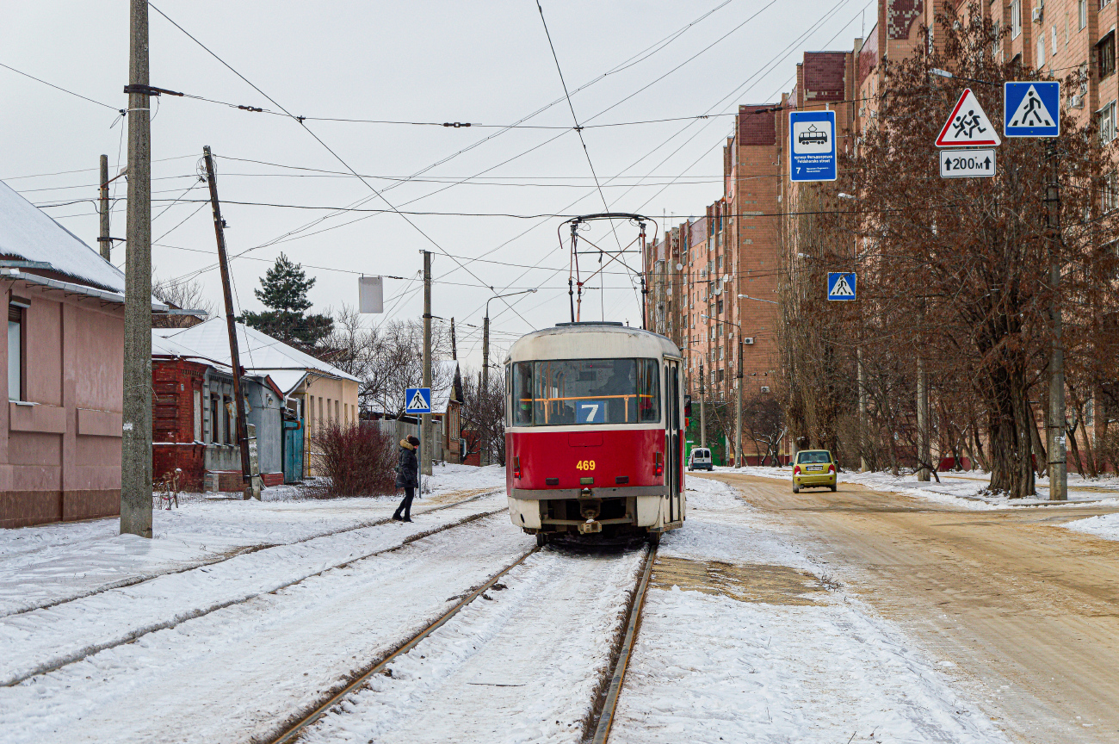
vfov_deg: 18.9
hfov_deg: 28.1
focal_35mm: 72
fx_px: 2236
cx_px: 560
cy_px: 372
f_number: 4.8
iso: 100
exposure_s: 1/250
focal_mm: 48
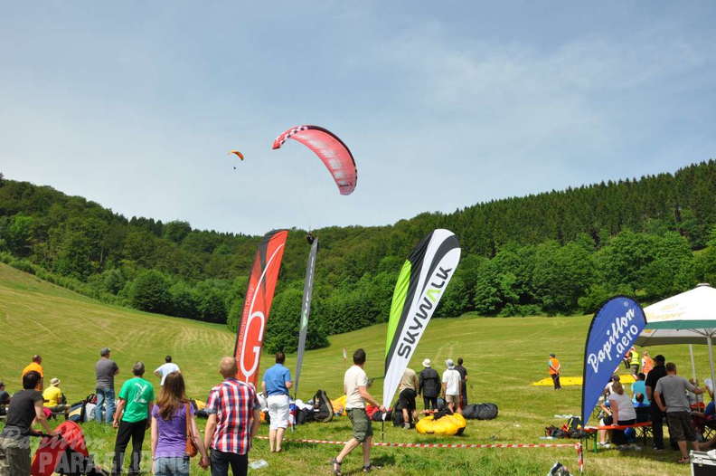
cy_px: 238
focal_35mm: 32
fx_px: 626
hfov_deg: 59.6
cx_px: 358
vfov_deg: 41.6
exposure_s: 1/160
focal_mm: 21
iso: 200
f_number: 13
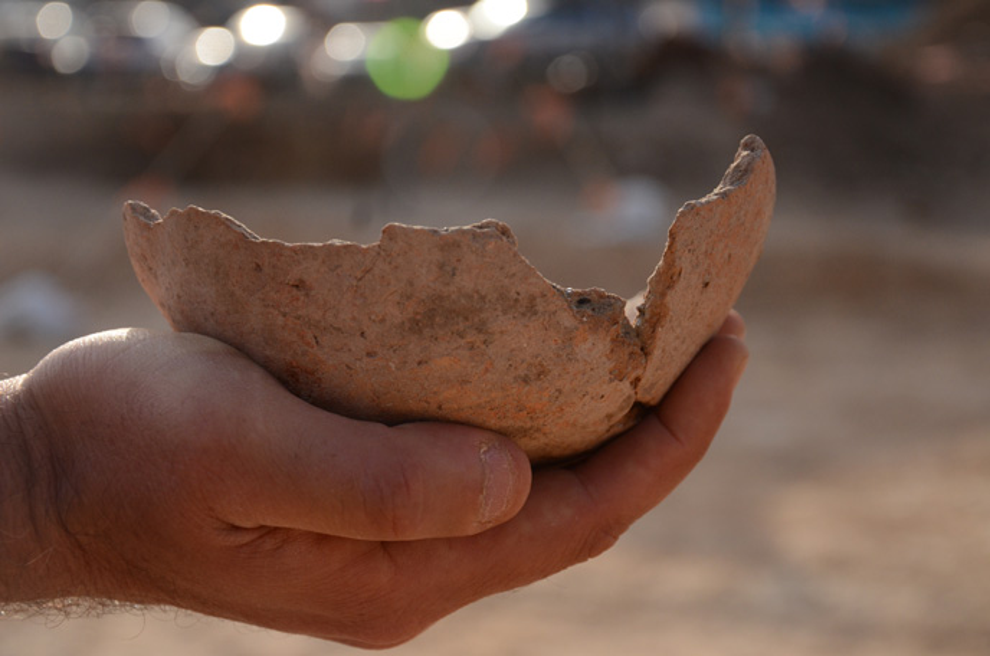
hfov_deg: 29.9
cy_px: 328
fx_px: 1853
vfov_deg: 20.1
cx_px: 495
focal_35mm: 68
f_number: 4.8
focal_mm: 45
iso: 800
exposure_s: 1/3200
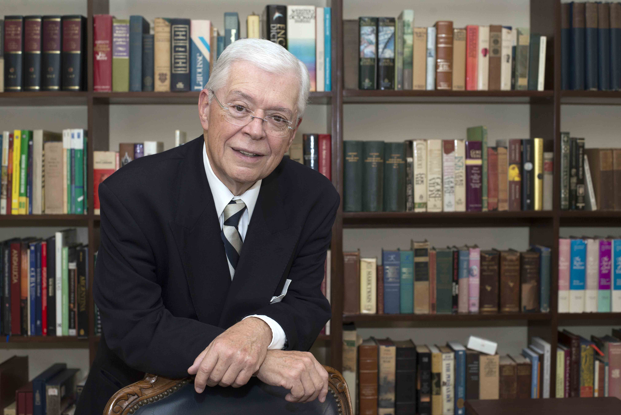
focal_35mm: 50
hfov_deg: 39.6
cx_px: 310
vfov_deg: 27.0
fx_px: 863
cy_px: 208
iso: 640
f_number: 5.6
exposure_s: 1/160
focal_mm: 50
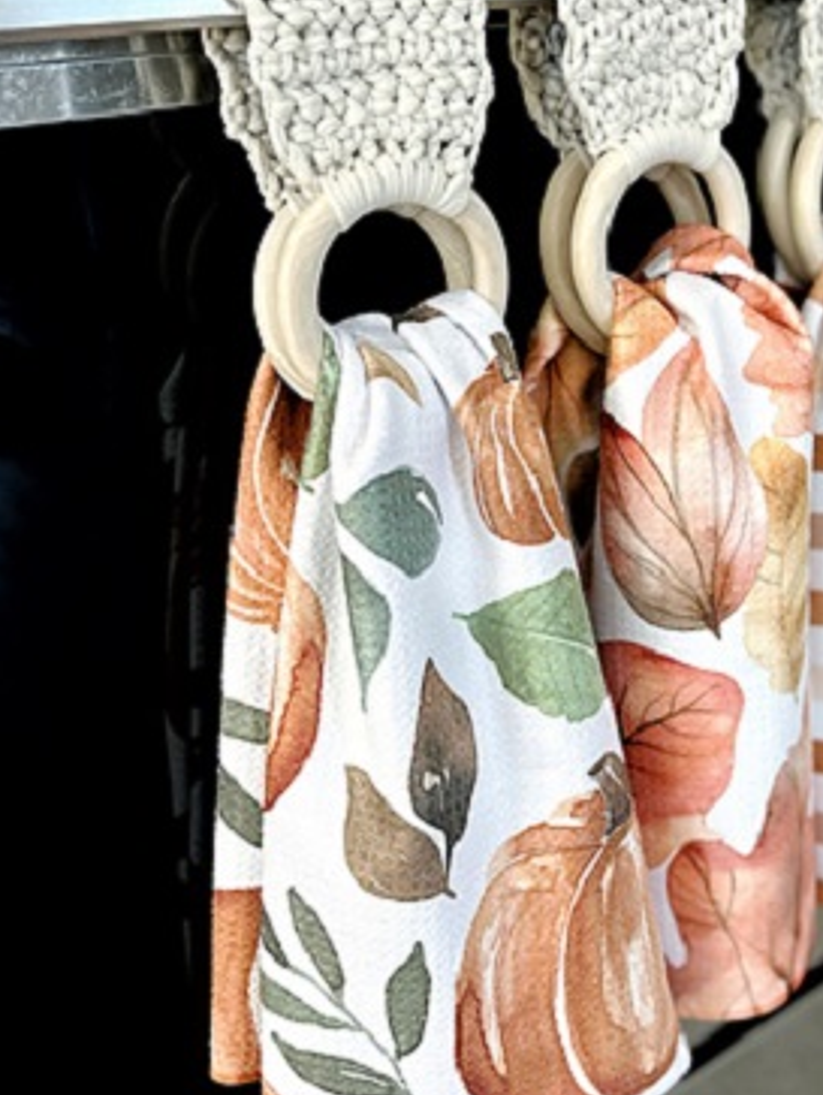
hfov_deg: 32.1
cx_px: 648
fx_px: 1392
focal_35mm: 44
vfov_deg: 42.8
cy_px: 459
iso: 250
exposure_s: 1/60
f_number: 1.78
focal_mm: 6.86
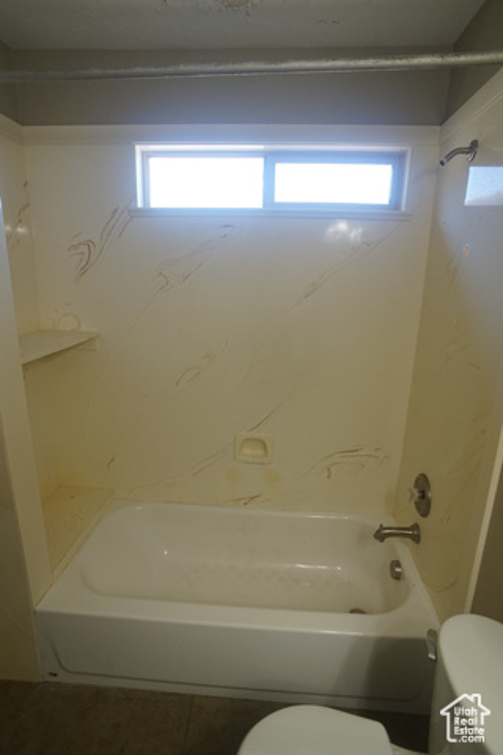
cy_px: 378
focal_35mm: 24
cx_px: 252
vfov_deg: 73.7
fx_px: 503
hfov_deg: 53.1
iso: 500
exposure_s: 1/160
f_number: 4
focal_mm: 16
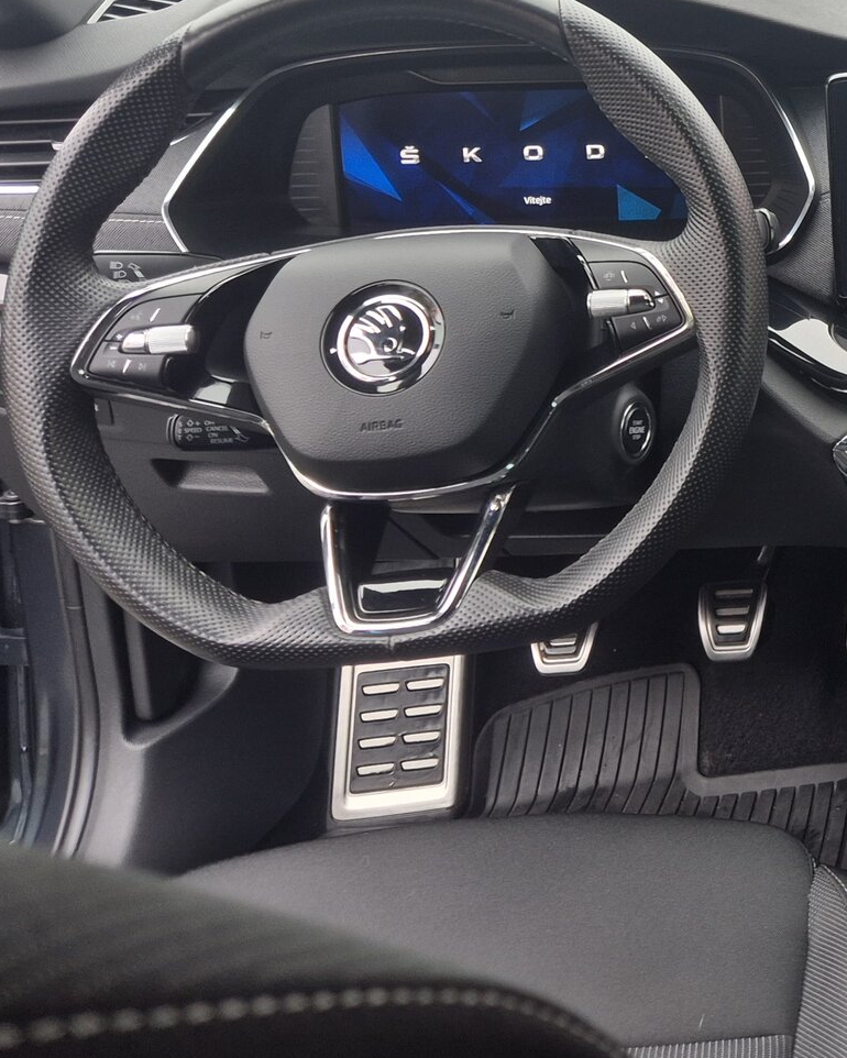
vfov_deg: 32.6
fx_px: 1754
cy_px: 211
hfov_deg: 23.6
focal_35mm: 56
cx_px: 1137
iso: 32
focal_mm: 5.4
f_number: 1.8
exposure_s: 1/65
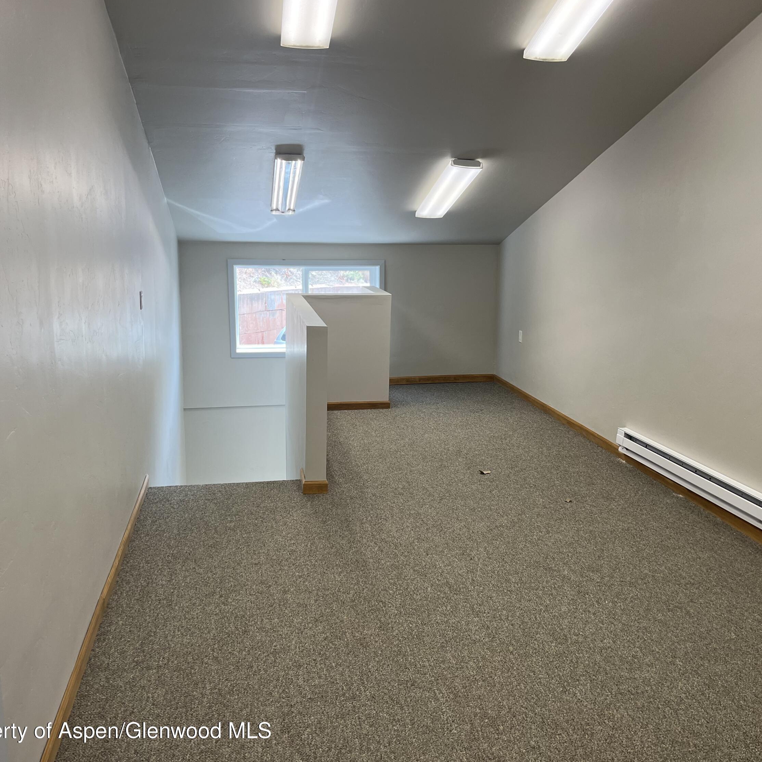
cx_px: 388
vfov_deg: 52.5
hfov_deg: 52.5
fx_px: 772
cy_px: 380
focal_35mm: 31
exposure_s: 1/150
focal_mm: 5.1
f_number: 1.6
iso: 64
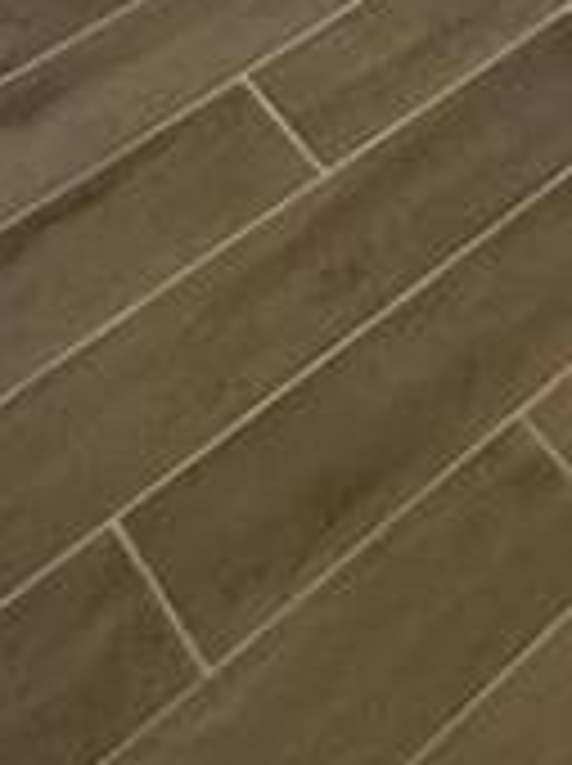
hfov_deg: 14.2
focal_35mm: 99
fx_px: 2187
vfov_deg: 10.2
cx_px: 797
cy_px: -1782
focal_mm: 2.22
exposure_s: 1/99
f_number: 2.2
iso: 320
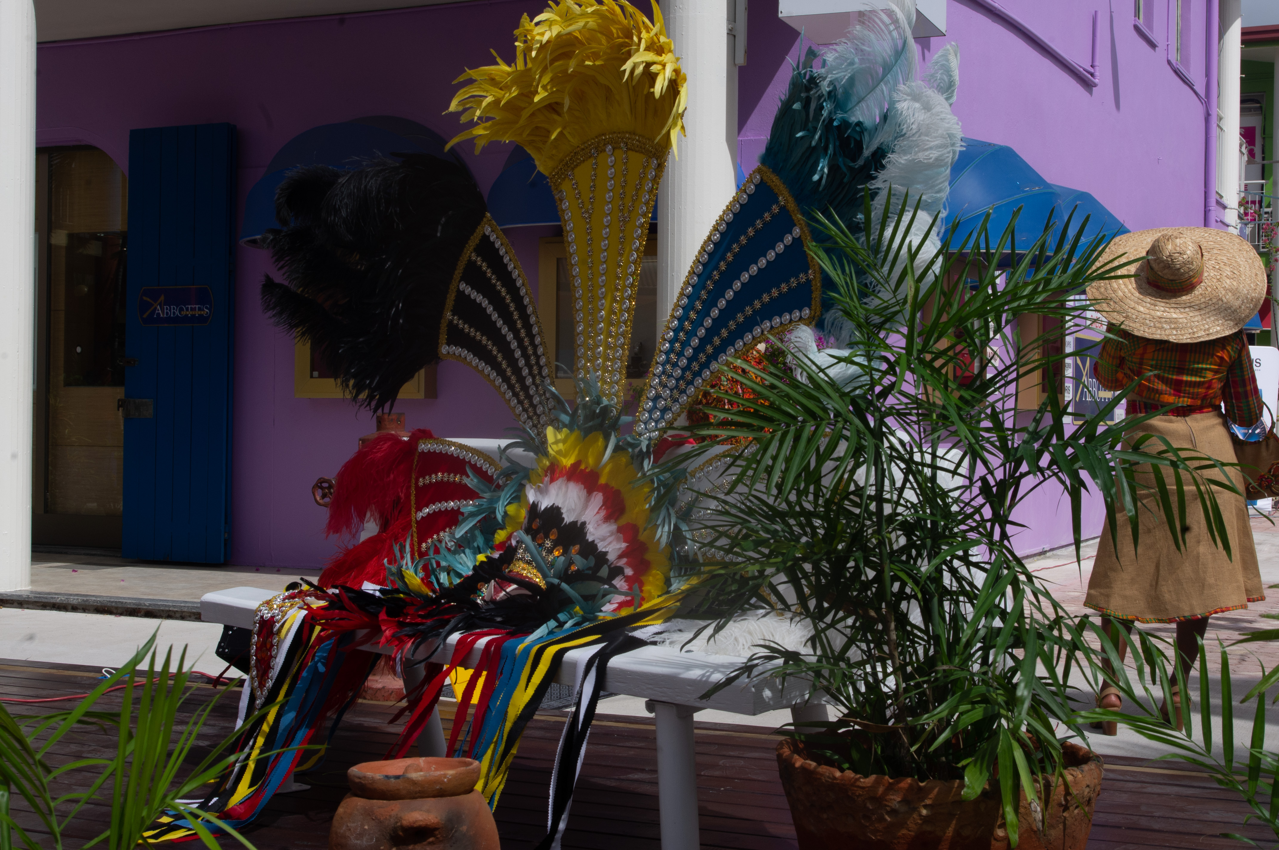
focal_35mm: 52
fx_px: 1845
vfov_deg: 25.9
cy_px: 425
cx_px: 640
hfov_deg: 38.2
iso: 200
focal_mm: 35
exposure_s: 1/200
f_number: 14
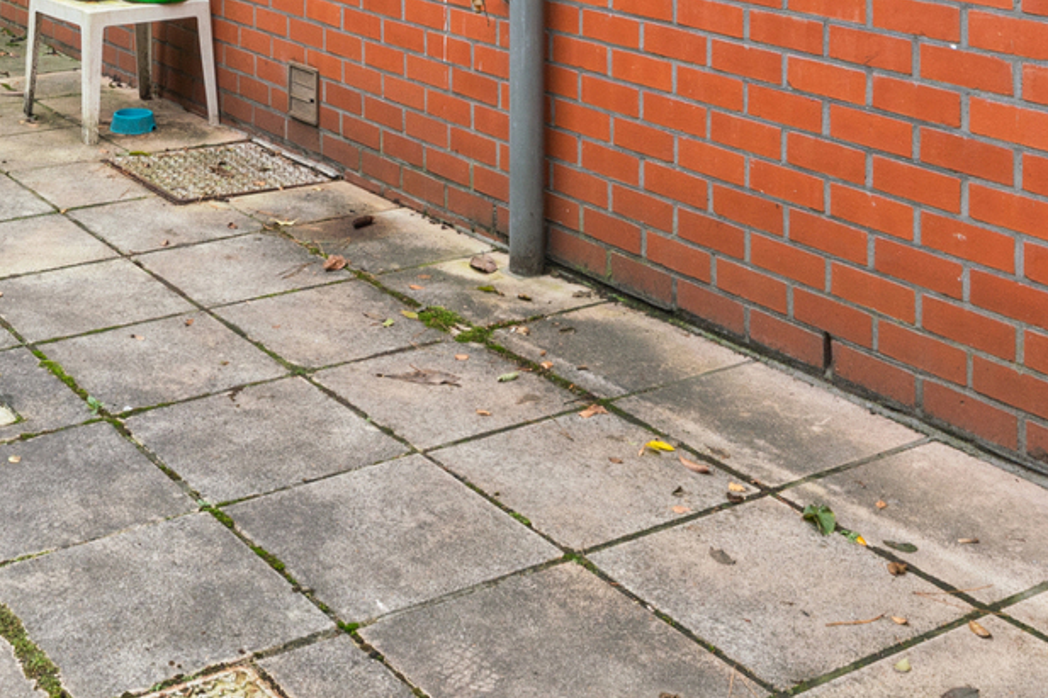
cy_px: -226
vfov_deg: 21.7
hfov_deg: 34.5
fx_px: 1630
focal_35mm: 56
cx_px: 202
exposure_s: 1/20
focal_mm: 16
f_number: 11
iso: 250
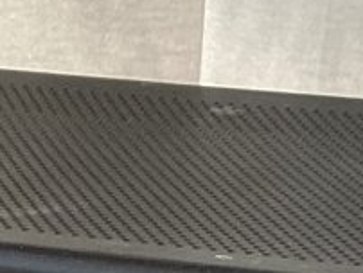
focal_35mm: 232
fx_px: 2436
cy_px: 834
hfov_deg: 8.5
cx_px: -35
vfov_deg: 5.9
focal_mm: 3.3
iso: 64
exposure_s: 1/120
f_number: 2.4
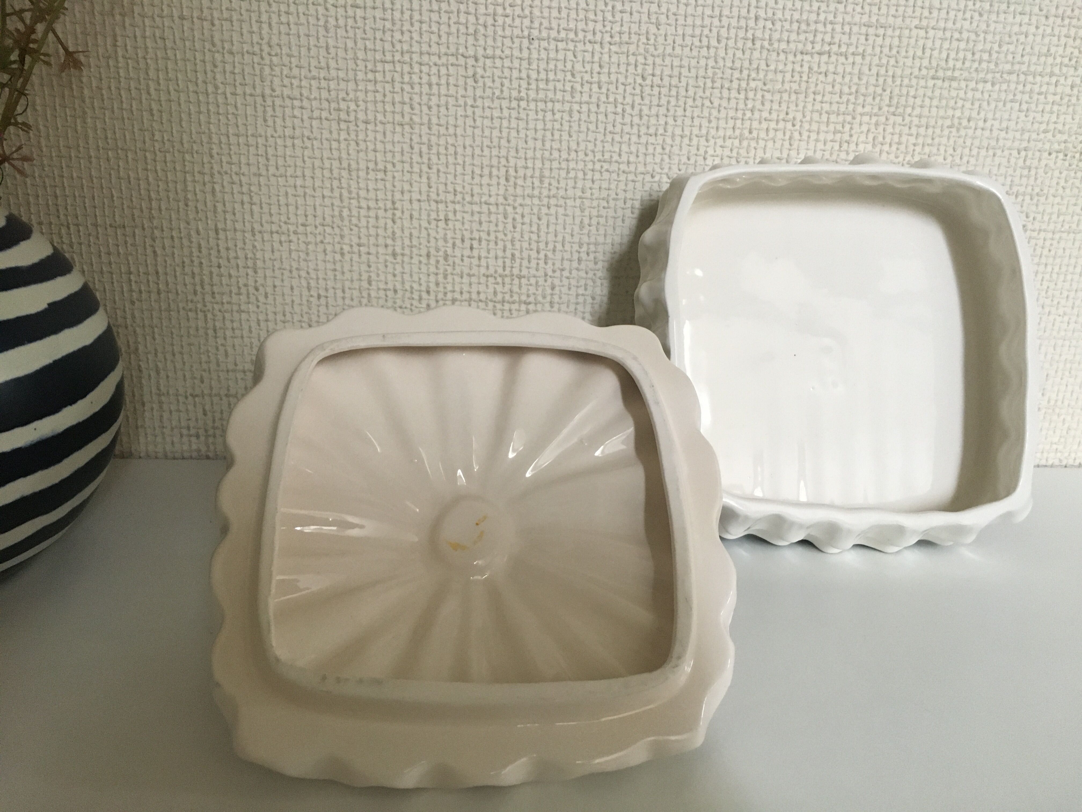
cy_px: 406
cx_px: 541
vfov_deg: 48.2
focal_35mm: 29
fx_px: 906
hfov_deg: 61.7
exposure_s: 1/17
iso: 200
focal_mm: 4.15
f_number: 2.2
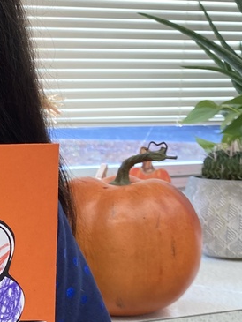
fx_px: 680
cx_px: -83
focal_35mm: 73
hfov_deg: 18.6
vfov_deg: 26.5
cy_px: 221
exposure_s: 1/110
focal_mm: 4.25
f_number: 1.8
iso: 125
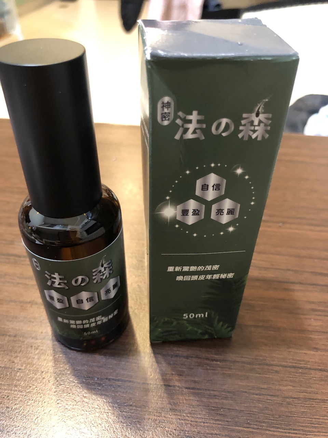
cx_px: 164
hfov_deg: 49.7
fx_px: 354
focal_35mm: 28
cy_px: 219
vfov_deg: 63.4
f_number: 1.8
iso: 80
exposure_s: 1/5
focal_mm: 3.99
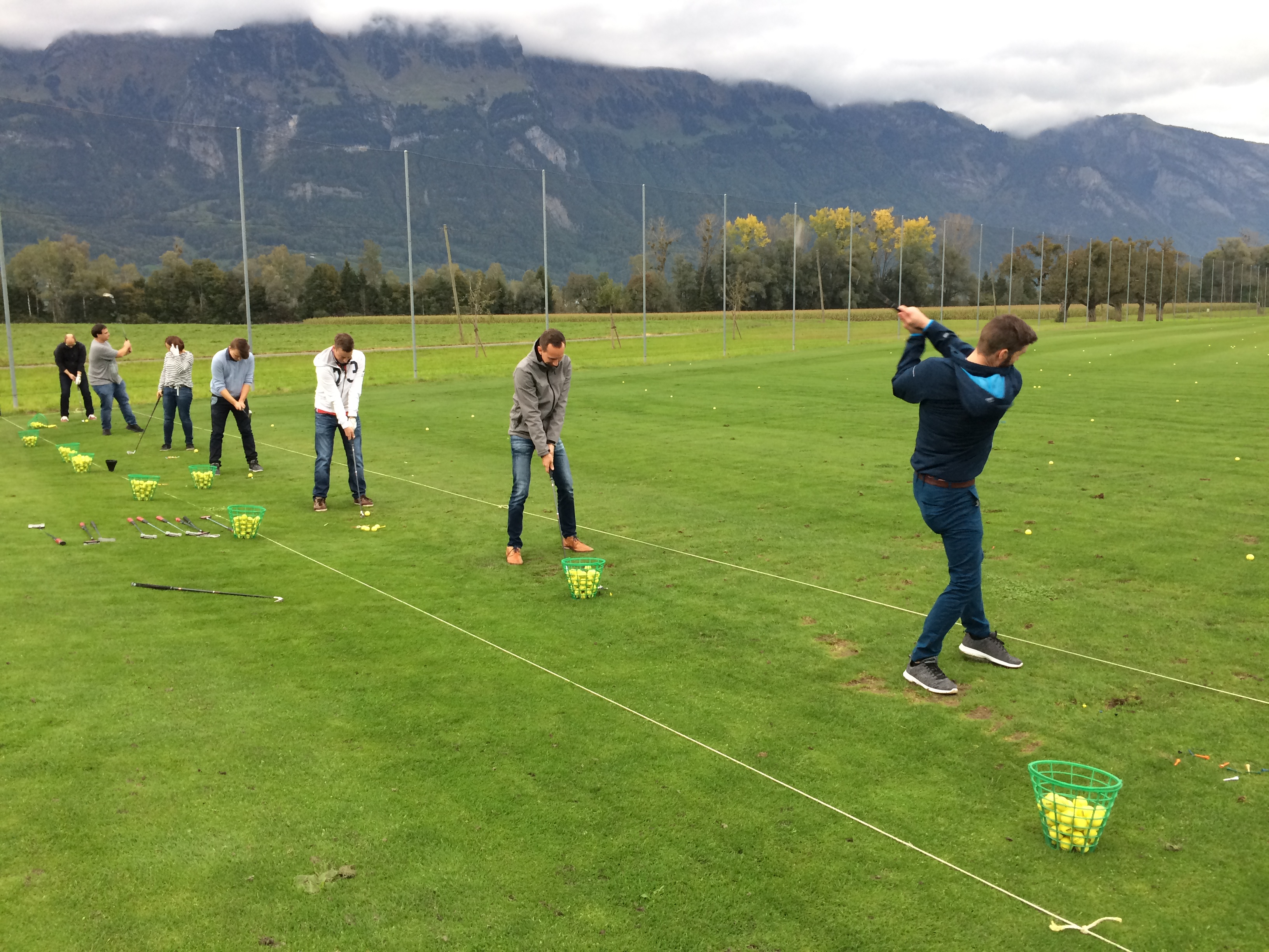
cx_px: 634
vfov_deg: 48.2
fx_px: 1063
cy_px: 476
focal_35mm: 29
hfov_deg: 61.7
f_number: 2.2
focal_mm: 4.15
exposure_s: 1/33
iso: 50
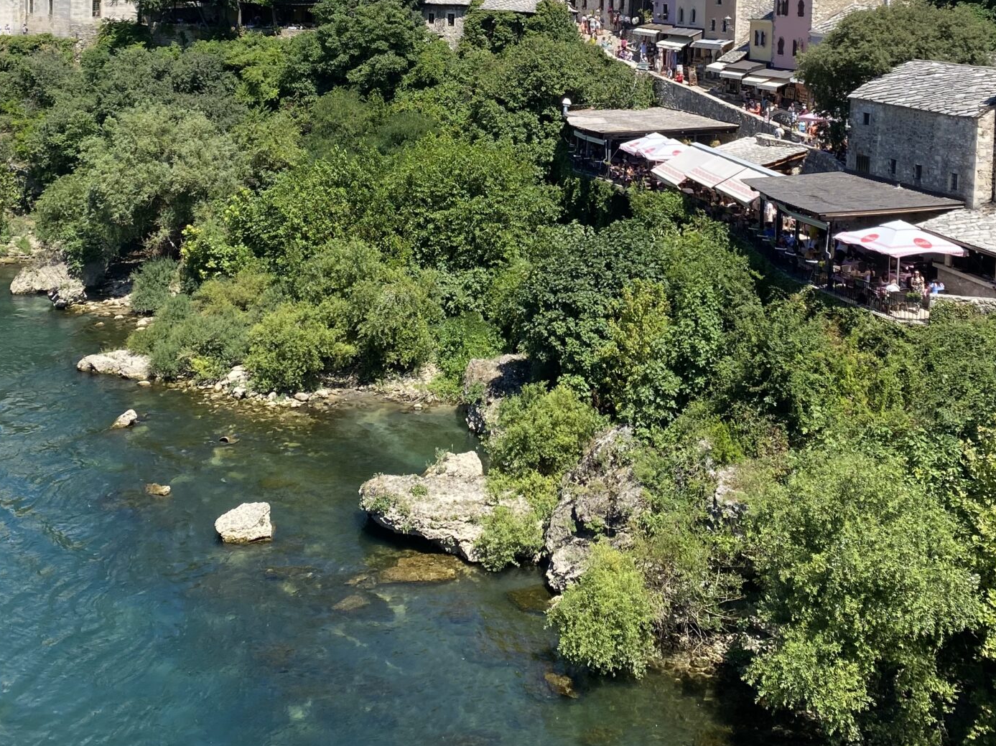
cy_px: 87
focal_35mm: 48
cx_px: 553
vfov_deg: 29.1
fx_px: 1381
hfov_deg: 39.6
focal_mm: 4.25
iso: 32
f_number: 1.8
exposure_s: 1/2066
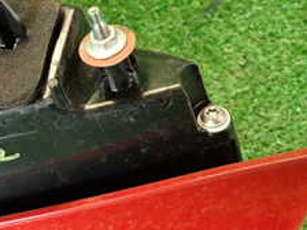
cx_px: -32
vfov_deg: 21.9
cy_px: 100
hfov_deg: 26.6
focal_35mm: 67
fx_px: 594
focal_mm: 4.5
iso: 250
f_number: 2
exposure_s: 1/30
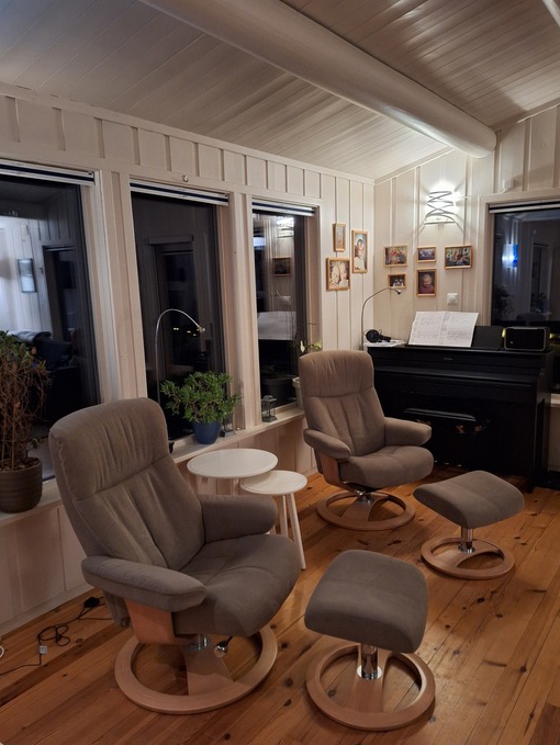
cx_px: 303
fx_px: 560
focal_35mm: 26
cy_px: 387
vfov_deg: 67.2
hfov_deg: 53.0
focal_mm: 5.54
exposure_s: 1/20
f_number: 1.8
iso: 500
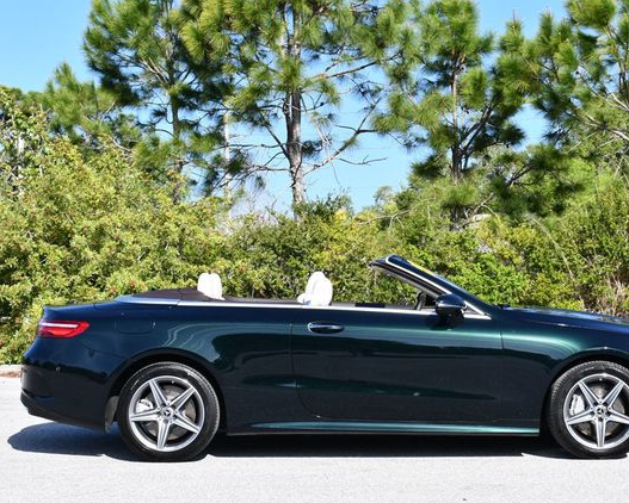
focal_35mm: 73
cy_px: 252
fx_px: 1359
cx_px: 359
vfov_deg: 21.0
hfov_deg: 26.0
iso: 160
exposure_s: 1/250
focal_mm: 32
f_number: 8
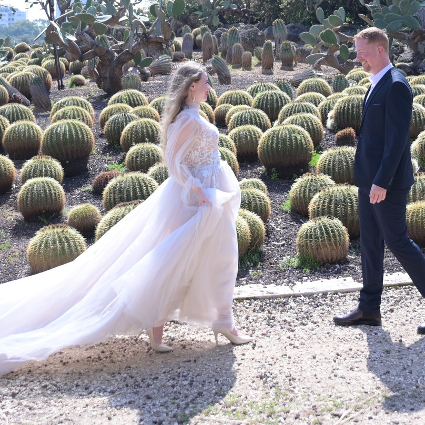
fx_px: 972
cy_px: 12
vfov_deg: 23.7
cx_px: 272
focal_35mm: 70
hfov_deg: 24.6
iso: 100
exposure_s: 1/800
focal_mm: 26
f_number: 3.2
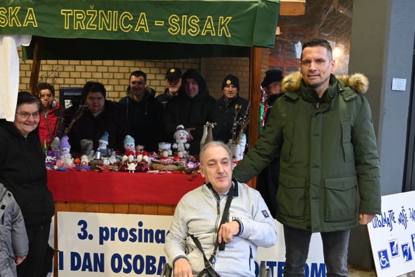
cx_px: 207
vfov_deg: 30.3
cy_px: 181
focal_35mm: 44
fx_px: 507
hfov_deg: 44.5
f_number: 4
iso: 800
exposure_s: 1/125
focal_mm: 29
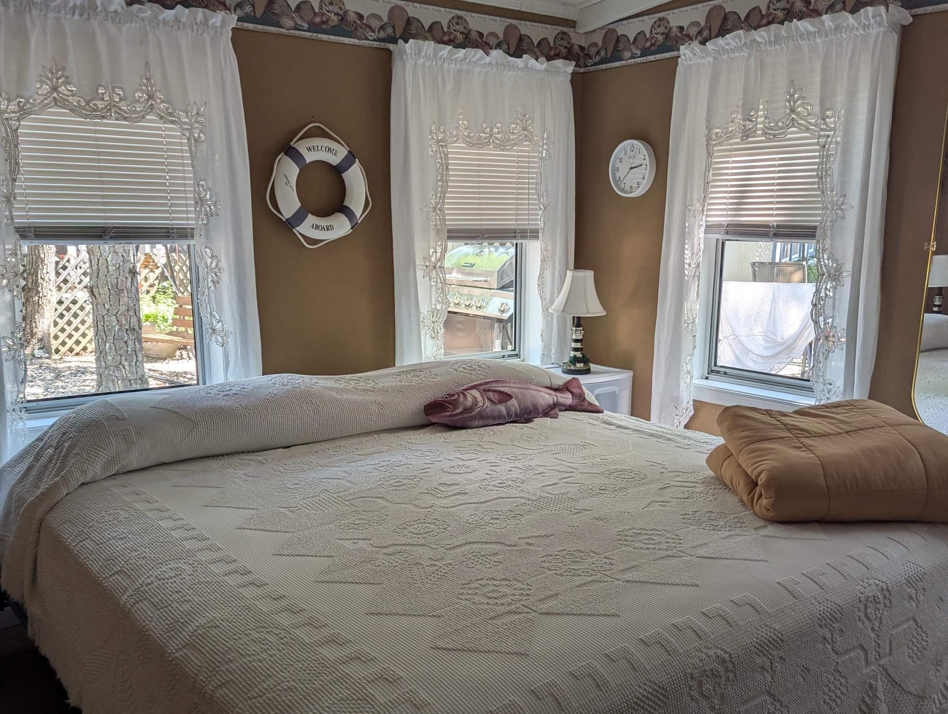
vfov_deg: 42.9
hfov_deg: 55.3
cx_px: 485
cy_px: 425
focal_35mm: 33
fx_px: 905
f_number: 1.85
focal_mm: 6.81
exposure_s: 1/124
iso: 37
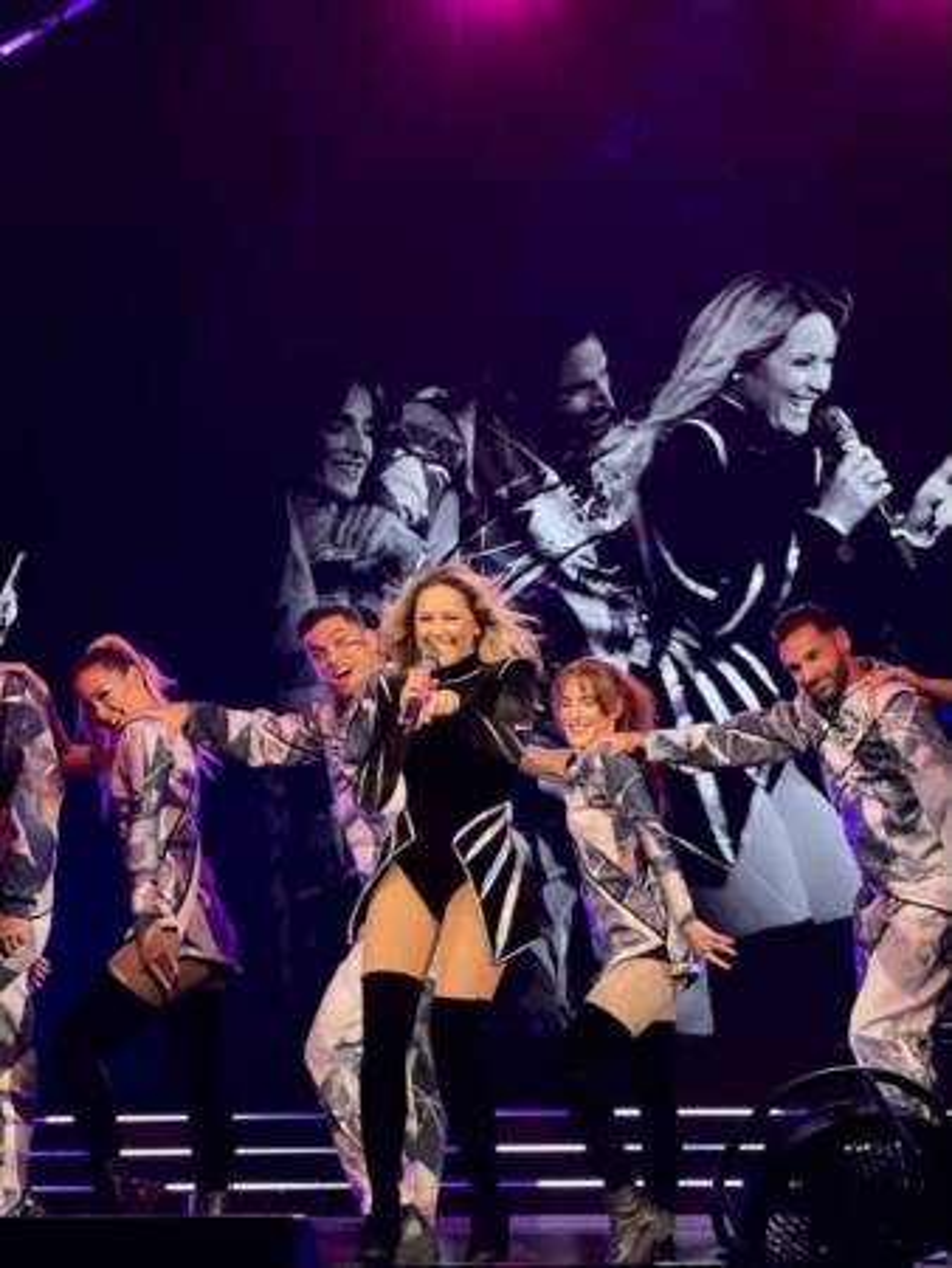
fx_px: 2345
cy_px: 634
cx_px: 476
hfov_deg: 23.0
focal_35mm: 64
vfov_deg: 30.3
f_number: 2.2
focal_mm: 7.5
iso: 125
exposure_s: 1/121
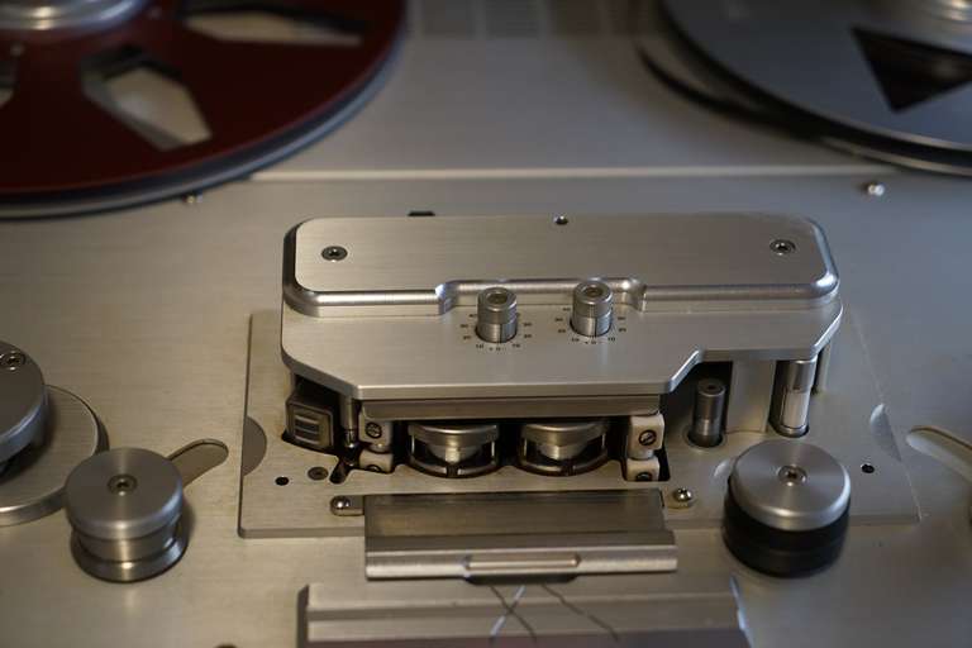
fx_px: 1890
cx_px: 486
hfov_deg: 28.8
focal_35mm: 70
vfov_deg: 19.5
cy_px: 324
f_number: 4
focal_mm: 70
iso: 2000
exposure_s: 1/160
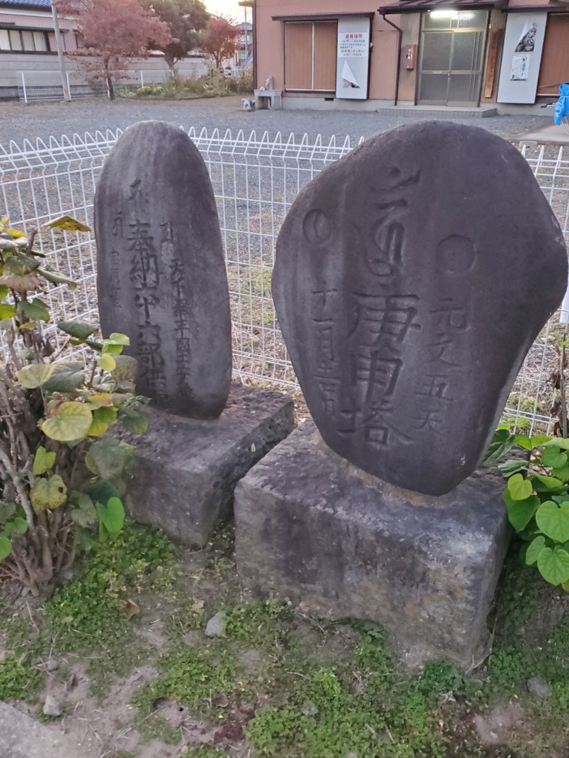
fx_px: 657
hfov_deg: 46.8
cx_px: 306
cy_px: 377
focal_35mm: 30
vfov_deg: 60.0
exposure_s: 1/20
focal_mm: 4.3
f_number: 1.5
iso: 640
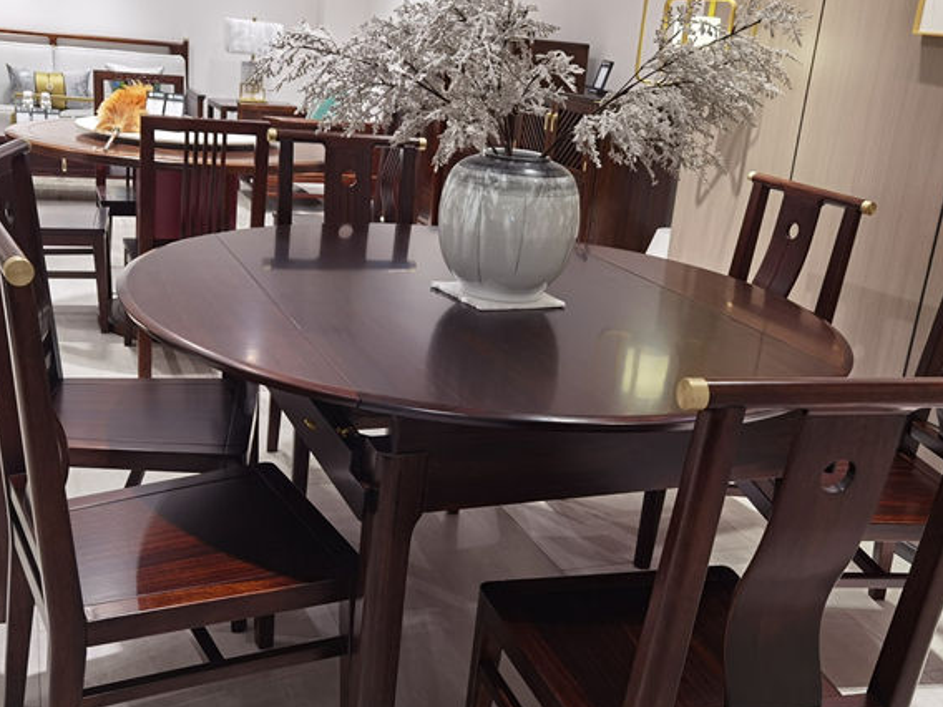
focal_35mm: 38
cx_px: 455
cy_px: 375
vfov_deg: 37.7
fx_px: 1035
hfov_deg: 49.0
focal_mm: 6.71
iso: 50
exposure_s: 1/74.6
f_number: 1.9
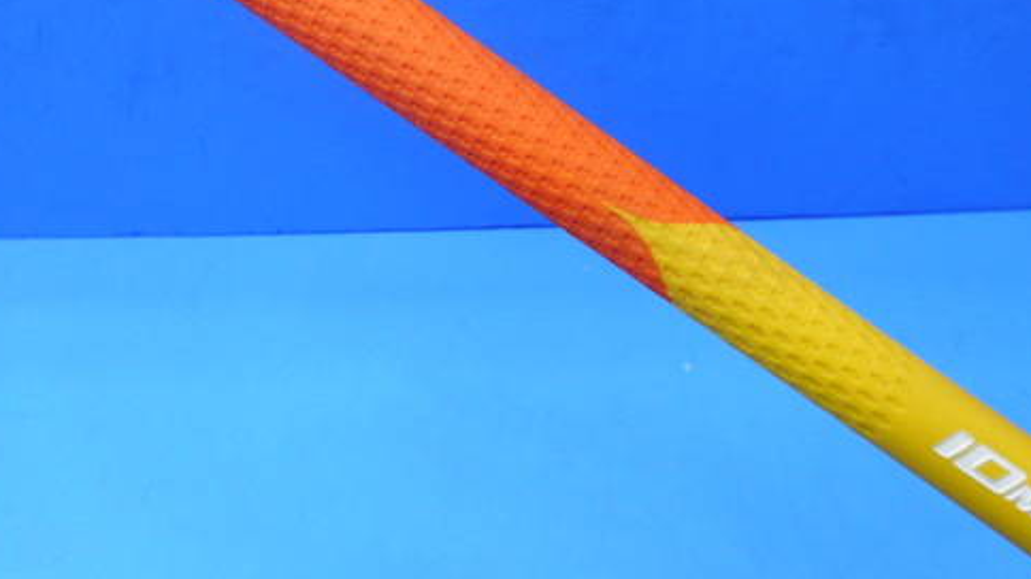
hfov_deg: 55.1
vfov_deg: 32.4
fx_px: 984
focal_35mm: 36
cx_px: 584
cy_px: 172
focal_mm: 4.5
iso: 125
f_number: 3.7
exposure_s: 1/30
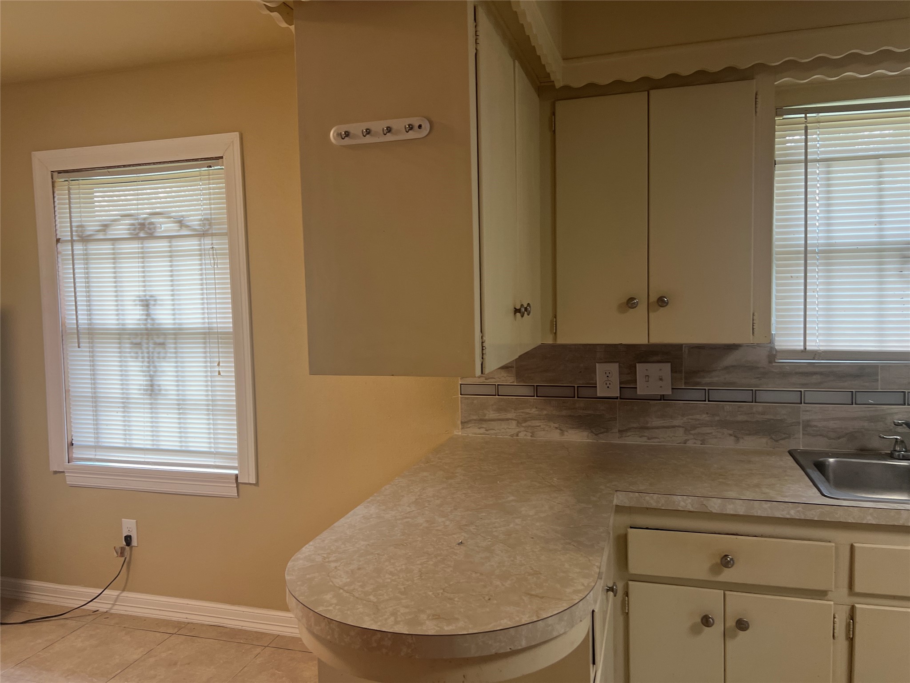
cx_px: 455
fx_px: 683
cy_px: 342
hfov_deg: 67.3
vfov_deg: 53.1
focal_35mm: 26
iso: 64
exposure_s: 1/60
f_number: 1.5
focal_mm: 5.7
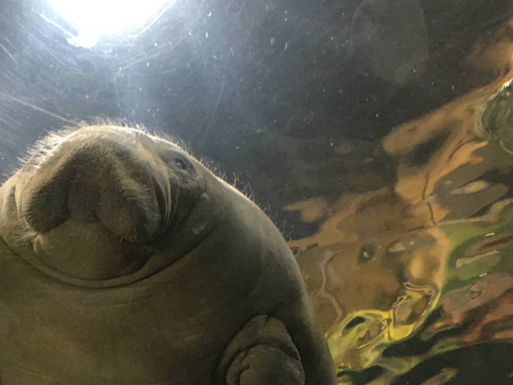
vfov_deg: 29.6
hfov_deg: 37.7
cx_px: 111
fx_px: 726
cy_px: 224
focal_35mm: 49
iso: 200
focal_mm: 4.15
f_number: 2.2
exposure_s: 1/20
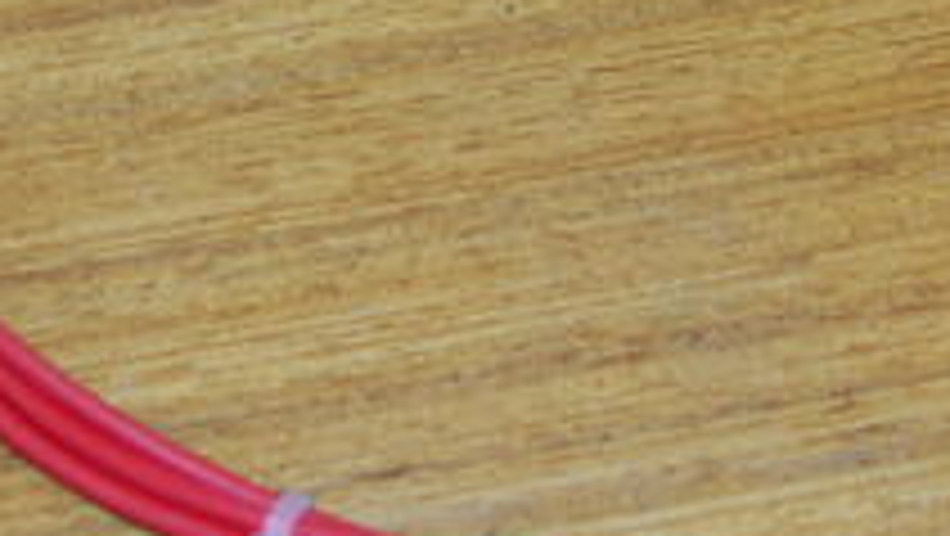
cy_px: -131
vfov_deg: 8.4
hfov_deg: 15.0
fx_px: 3604
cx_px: 711
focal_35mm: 143
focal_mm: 30
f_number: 4.2
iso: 400
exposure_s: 1/60
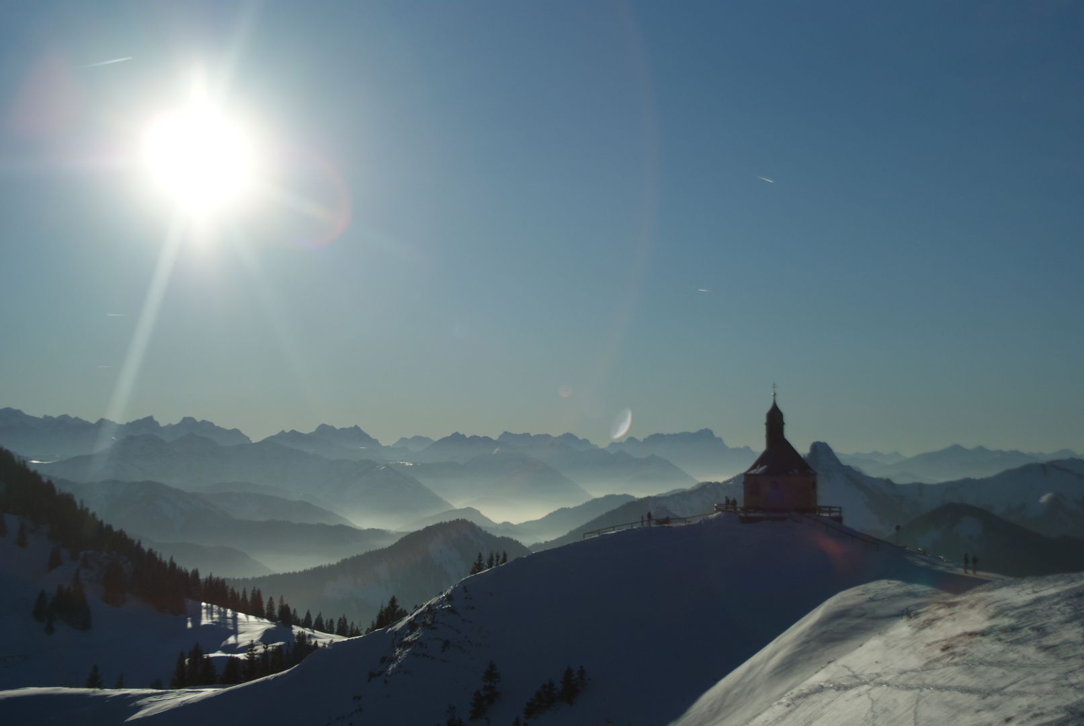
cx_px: 542
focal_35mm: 60
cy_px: 363
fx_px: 1809
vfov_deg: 22.7
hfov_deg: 33.4
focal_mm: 40
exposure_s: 1/4000
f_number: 4
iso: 100
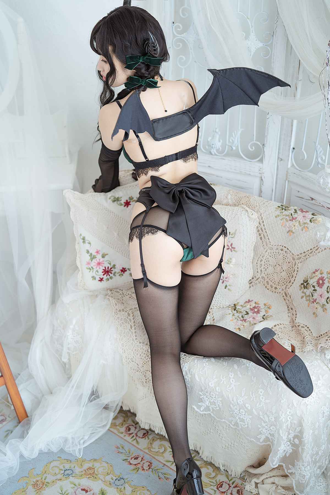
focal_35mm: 50
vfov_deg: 39.6
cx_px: 165
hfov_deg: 27.0
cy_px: 248
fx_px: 687
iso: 320
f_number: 2.2
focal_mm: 50
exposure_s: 1/60
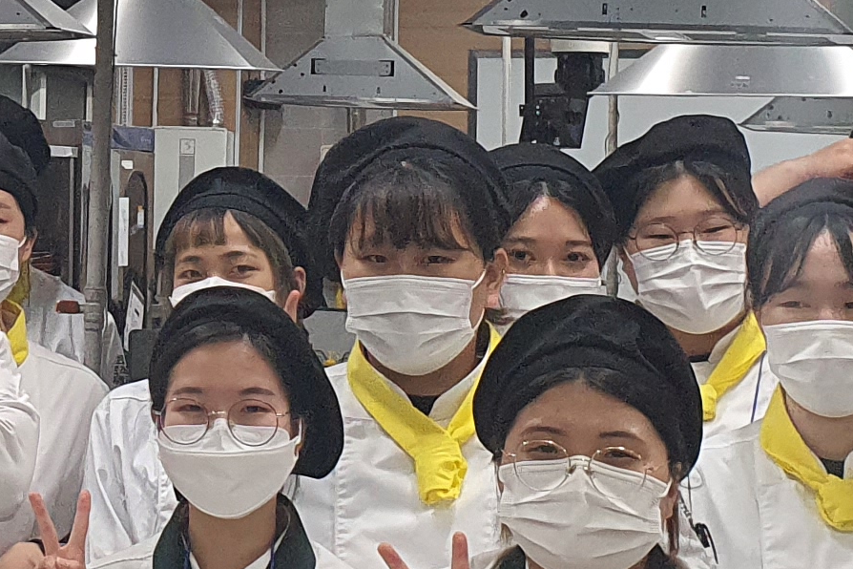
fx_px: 2890
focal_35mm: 122
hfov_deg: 16.3
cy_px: -11
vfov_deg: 11.1
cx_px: -97
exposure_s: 1/120
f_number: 2.4
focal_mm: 4.3
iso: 250
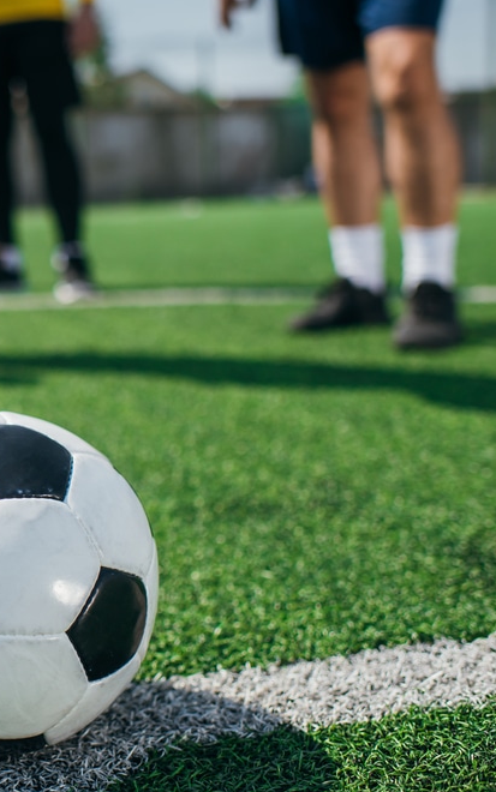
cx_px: -91
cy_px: 399
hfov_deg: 22.2
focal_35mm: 54
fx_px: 1167
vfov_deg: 37.5
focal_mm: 35
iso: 250
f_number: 2.8
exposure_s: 1/6400
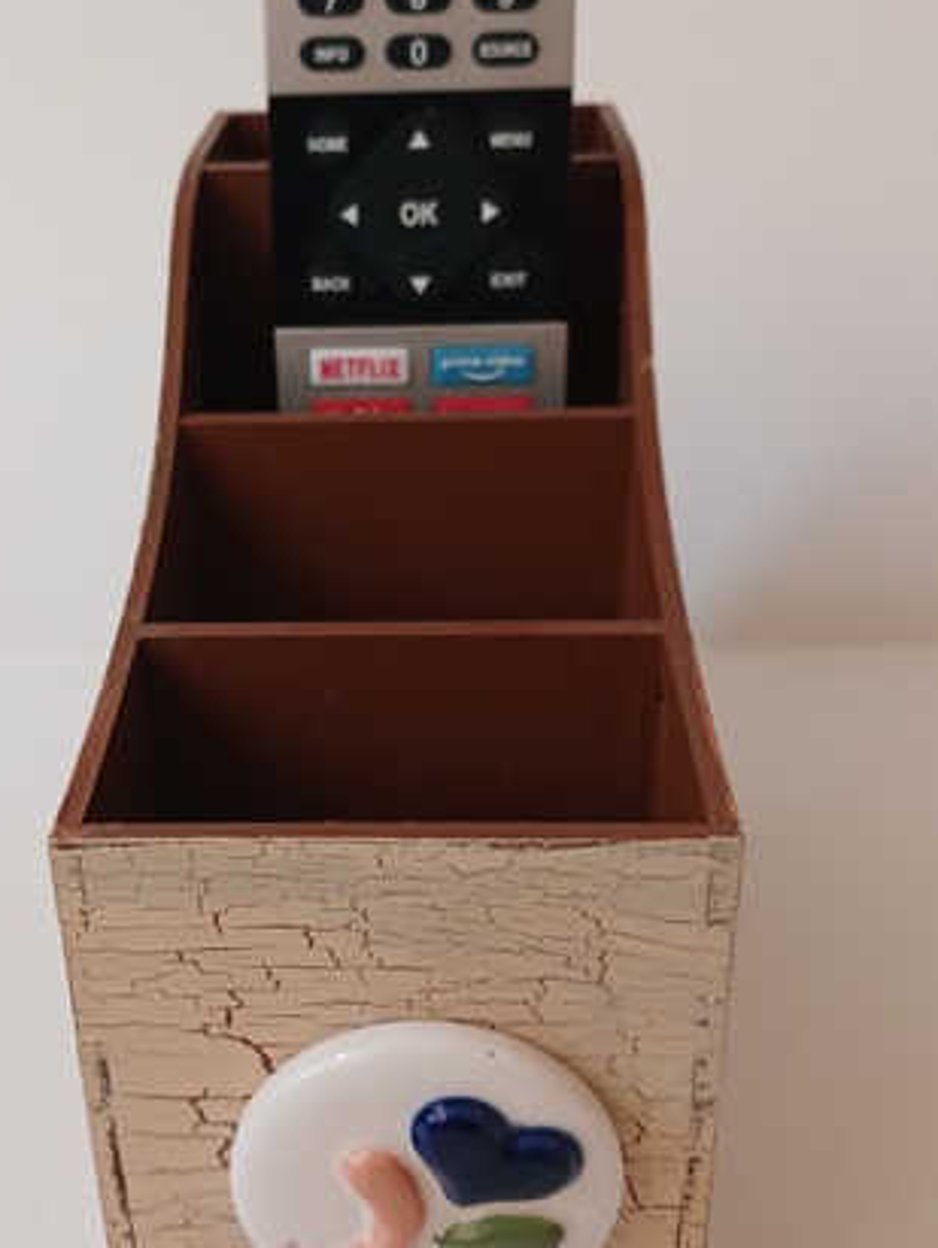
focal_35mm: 42
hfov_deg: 34.2
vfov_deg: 44.7
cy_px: 544
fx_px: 1515
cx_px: 349
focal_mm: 4
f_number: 1.8
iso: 200
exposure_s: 1/50
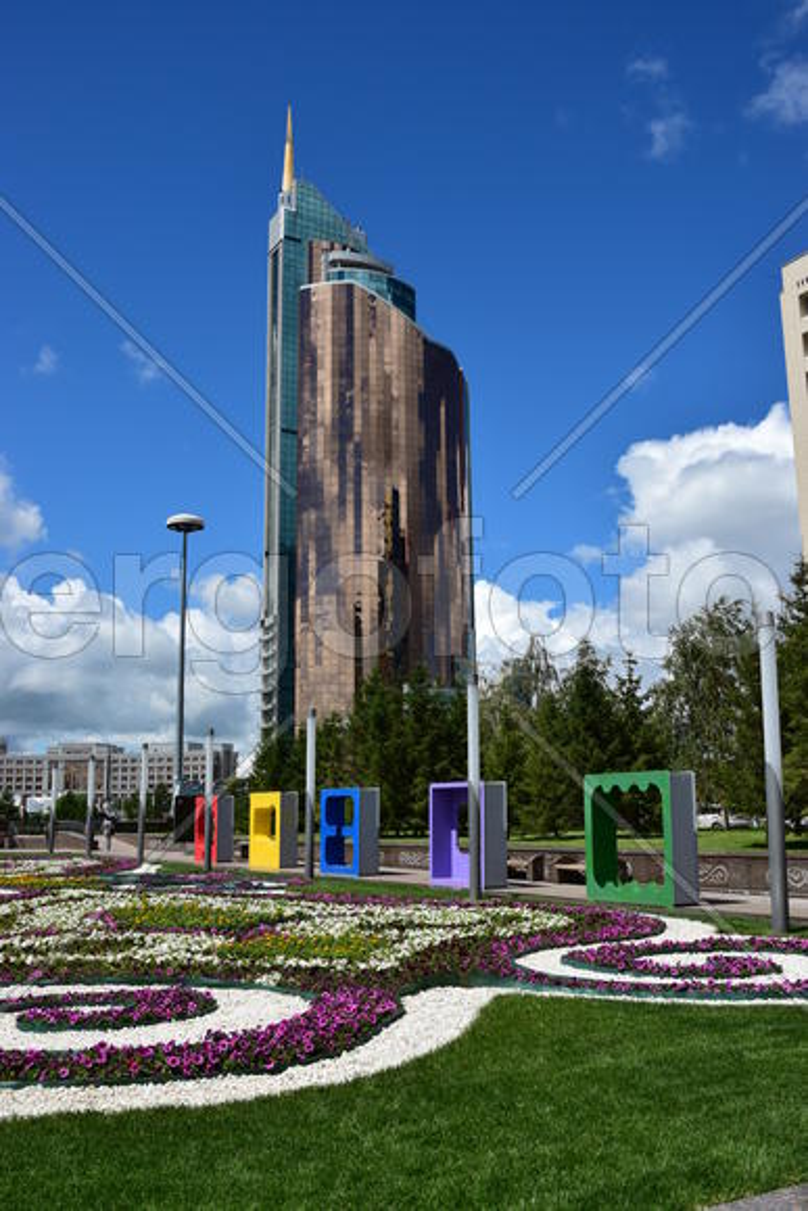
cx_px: 404
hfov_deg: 41.7
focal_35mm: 32
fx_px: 1060
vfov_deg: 59.5
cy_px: 606
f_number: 9
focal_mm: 21
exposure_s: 1/400
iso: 100
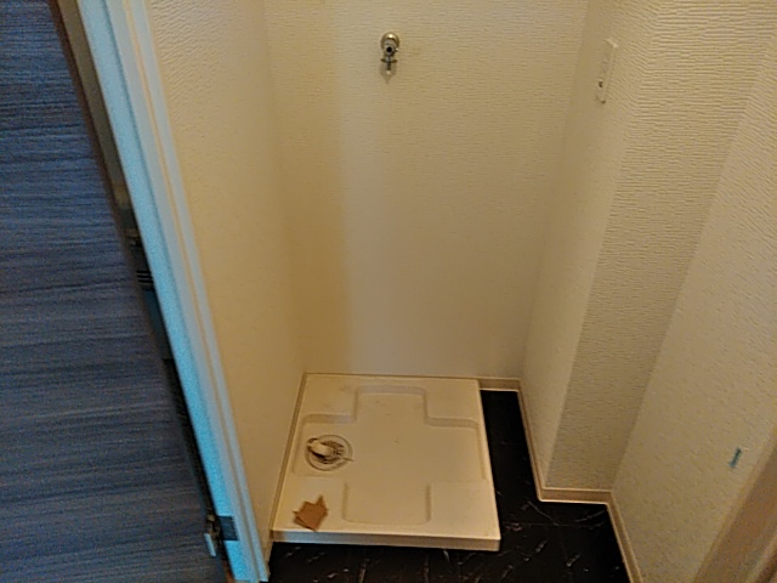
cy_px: 292
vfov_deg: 51.4
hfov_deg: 65.3
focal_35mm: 27
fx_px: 606
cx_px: 388
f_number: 2.2
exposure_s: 1/30
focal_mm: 3.46
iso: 235
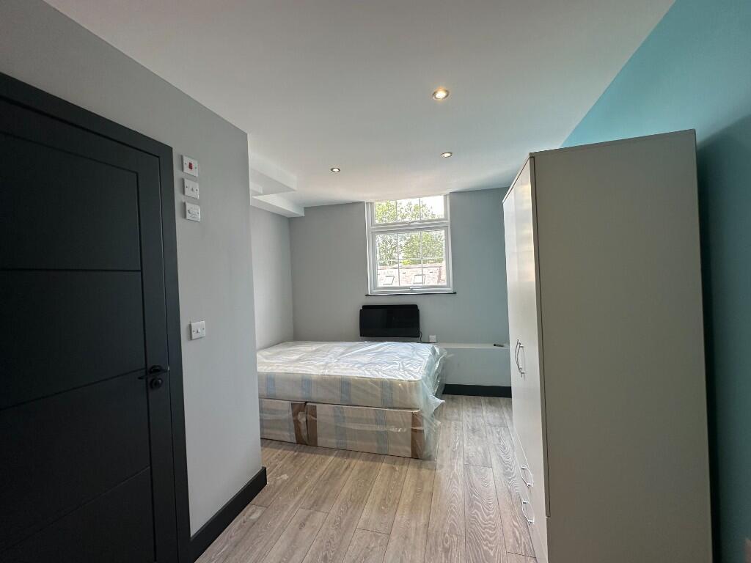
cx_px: 376
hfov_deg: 102.1
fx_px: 304
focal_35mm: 14
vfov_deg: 85.7
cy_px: 282
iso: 40
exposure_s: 1/99
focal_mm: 2.22
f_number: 2.2
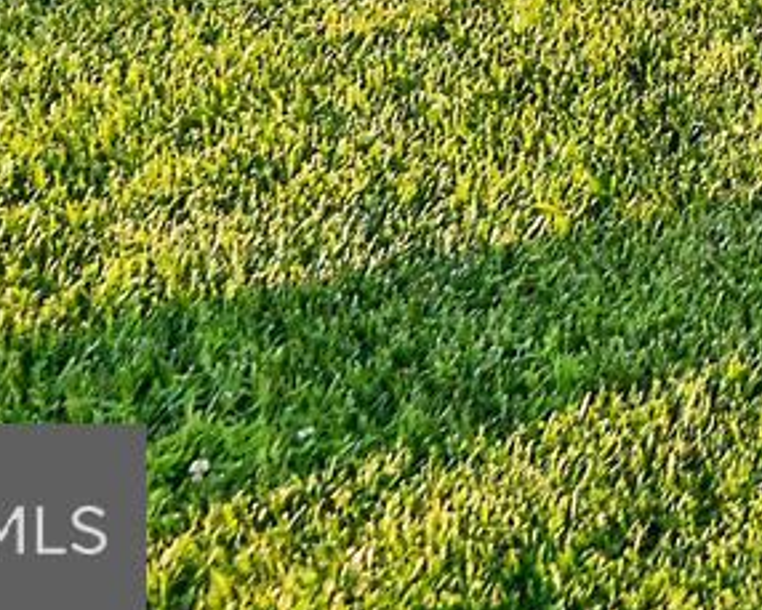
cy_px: -1200
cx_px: 2283
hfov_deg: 10.1
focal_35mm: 141
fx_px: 3181
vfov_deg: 9.0
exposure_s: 1/400
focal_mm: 21
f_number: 6.3
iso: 400
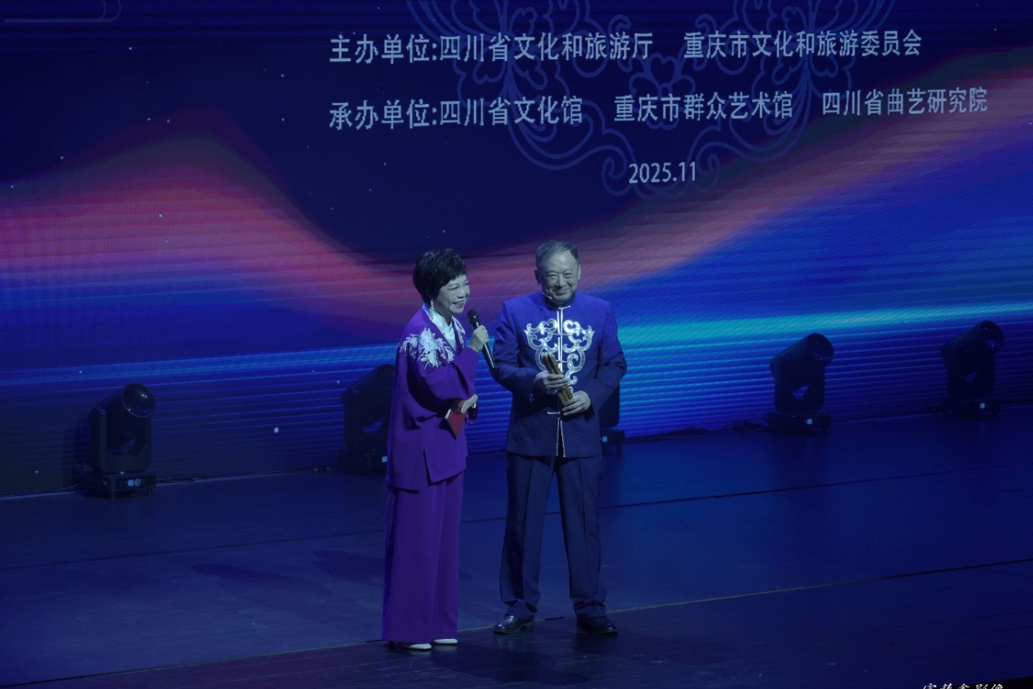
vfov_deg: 12.1
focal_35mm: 113
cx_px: 484
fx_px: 3242
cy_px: 333
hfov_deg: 18.1
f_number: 4
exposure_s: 1/800
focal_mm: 105
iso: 1250
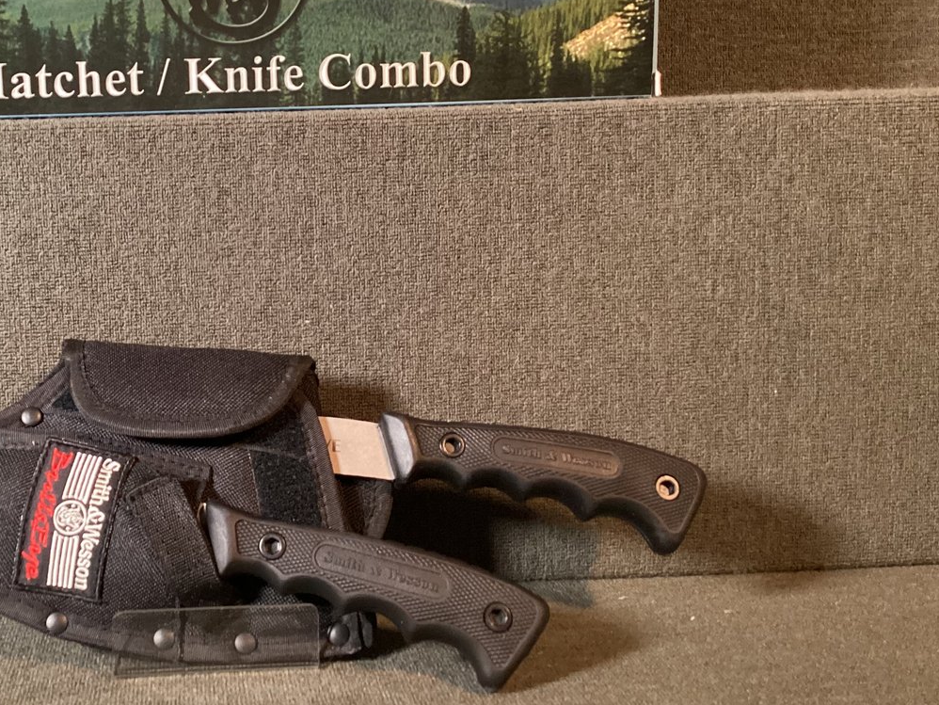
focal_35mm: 47
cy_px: 269
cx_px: 255
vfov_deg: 30.8
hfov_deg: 39.5
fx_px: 1275
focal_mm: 3.3
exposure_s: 1/50
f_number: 2.4
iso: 400
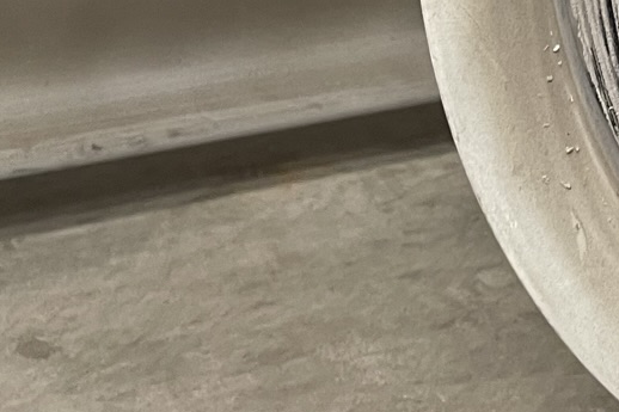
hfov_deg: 16.6
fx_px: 1839
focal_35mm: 107
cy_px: -230
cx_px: 1042
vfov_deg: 12.1
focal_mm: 5.1
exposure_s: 1/60
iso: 125
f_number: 1.6
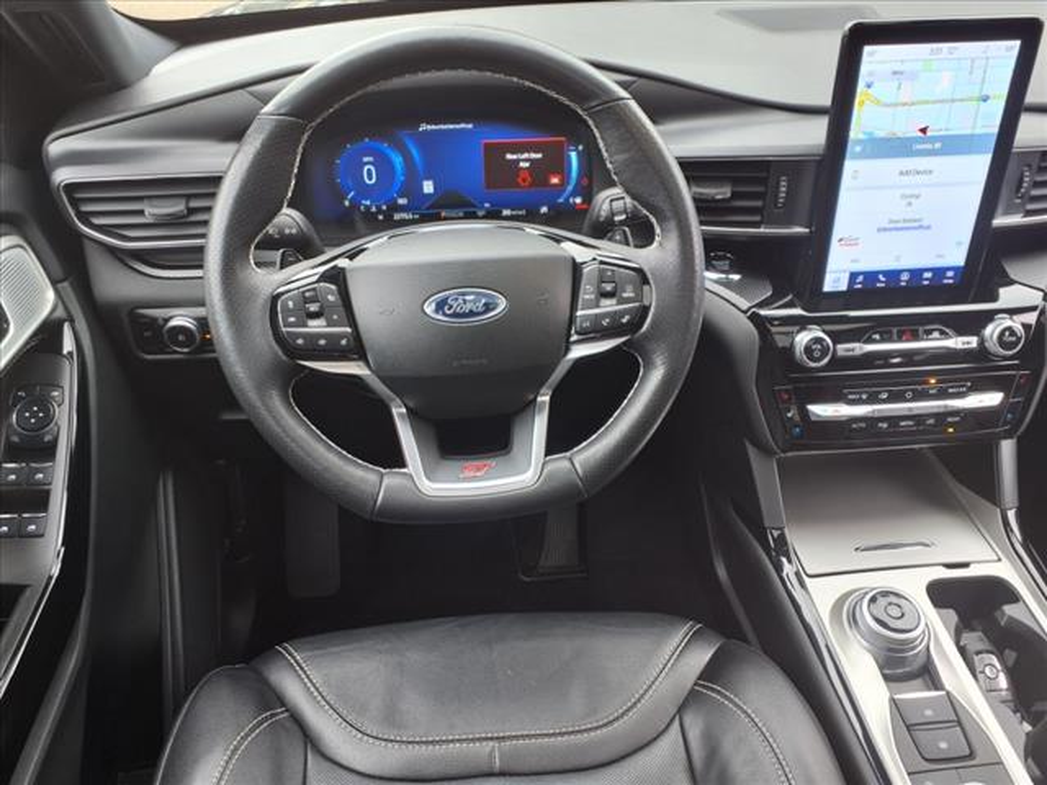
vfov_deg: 51.4
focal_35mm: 27
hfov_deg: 65.3
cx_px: 524
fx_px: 817
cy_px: 392
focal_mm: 3.58
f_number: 1.9
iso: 40
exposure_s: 1/60.2
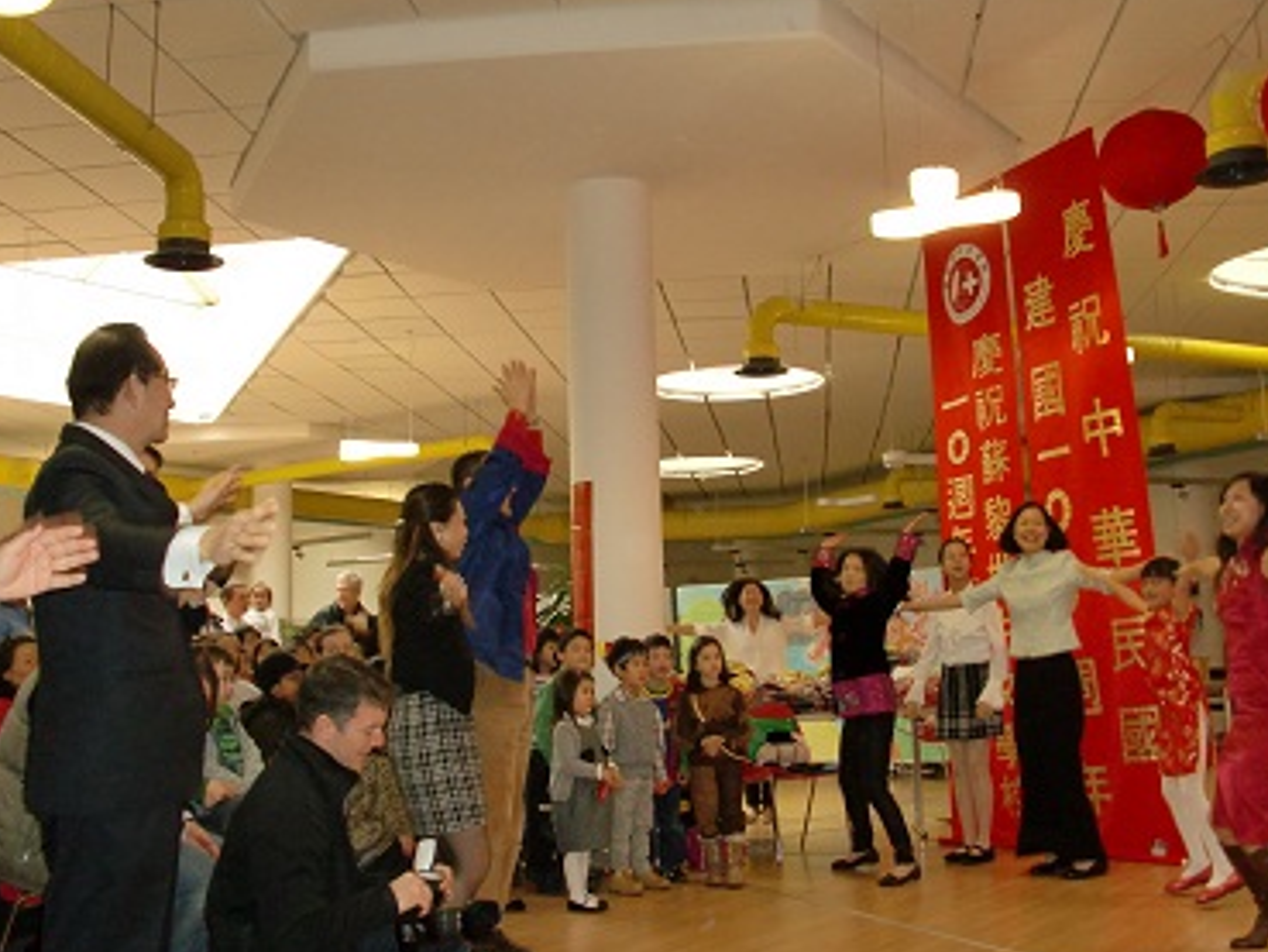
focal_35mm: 40
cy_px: 478
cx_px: 649
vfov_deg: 36.0
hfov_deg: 46.8
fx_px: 1466
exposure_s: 1/60
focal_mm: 6.3
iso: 320
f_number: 2.8
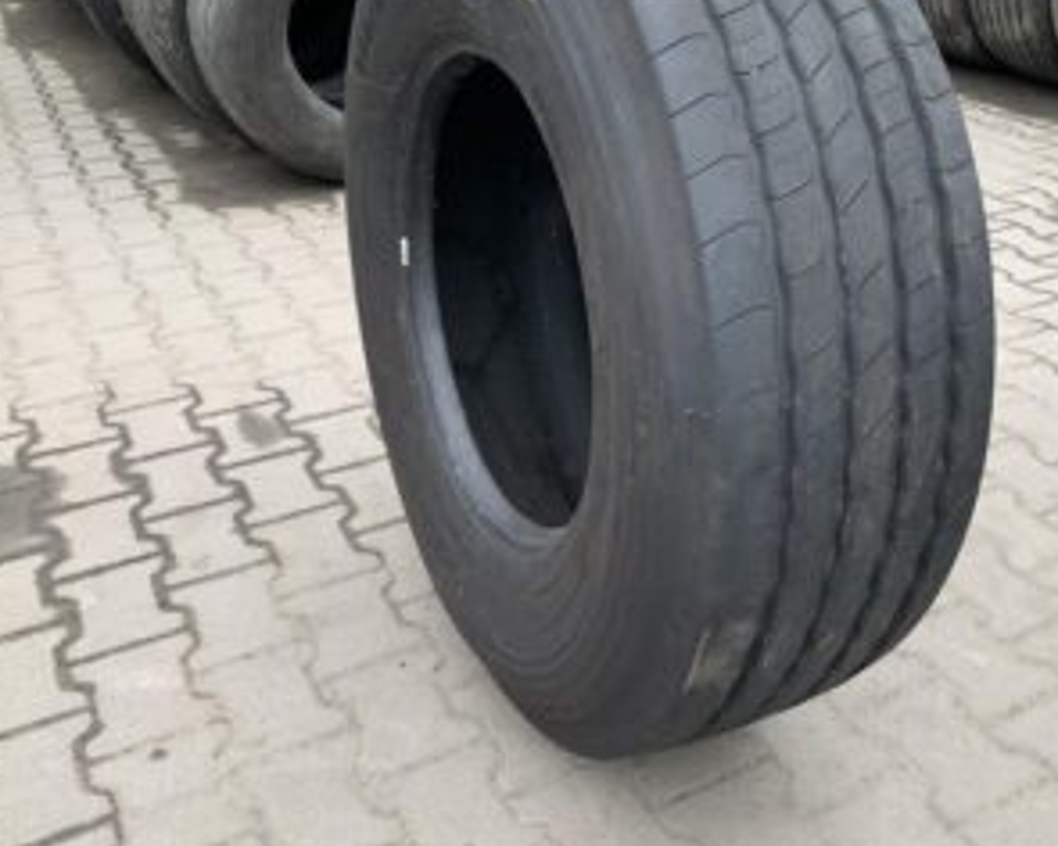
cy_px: 299
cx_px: 660
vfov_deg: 39.8
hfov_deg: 48.6
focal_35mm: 37
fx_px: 1159
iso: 25
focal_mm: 4.25
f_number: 1.8
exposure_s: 1/211
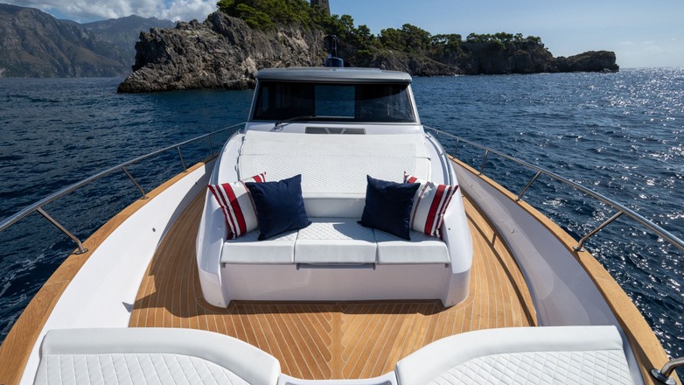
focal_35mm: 15
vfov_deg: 70.5
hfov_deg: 103.0
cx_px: 342
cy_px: 206
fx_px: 272
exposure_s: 1/5000
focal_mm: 14
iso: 800
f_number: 8
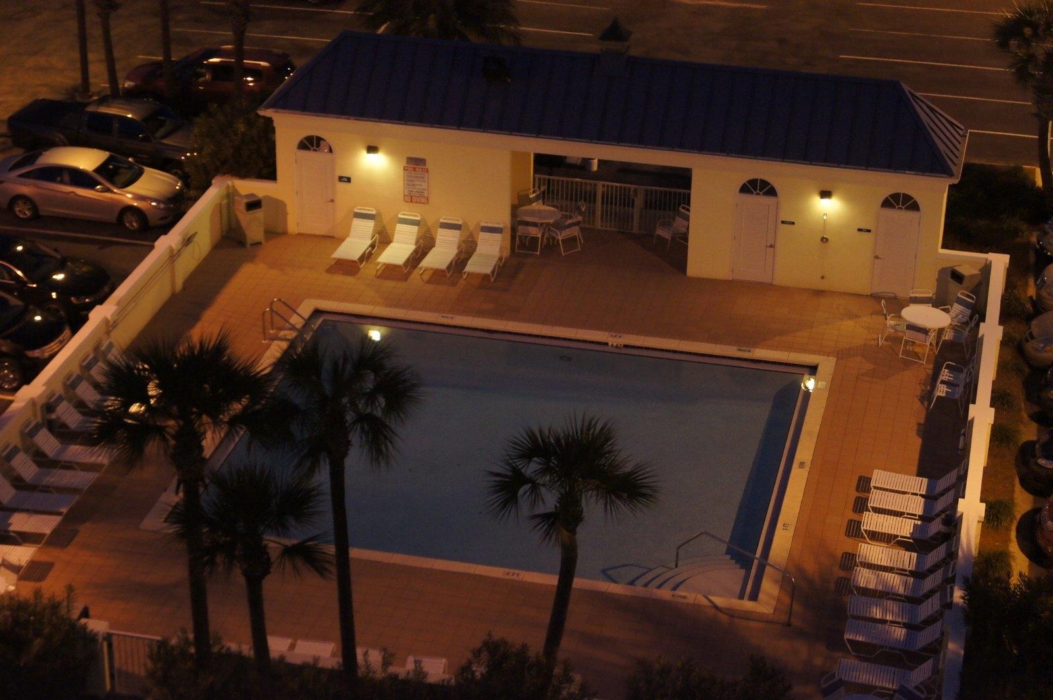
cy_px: 350
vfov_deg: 16.5
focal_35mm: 82
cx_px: 526
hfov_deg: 24.6
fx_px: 2411
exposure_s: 1/60
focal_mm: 55
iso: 6400
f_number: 5.6
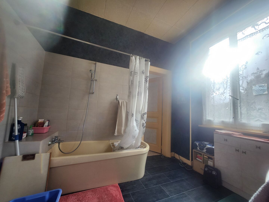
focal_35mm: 13
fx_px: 101
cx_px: 134
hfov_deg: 106.2
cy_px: 101
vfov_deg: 89.9
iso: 80
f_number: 2.2
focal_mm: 1.74
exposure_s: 1/50
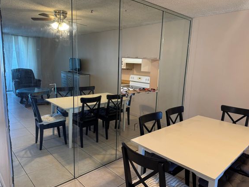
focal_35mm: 25
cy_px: 93
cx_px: 128
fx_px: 180
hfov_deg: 69.4
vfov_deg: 54.9
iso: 160
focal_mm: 6.76
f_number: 1.78
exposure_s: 1/60
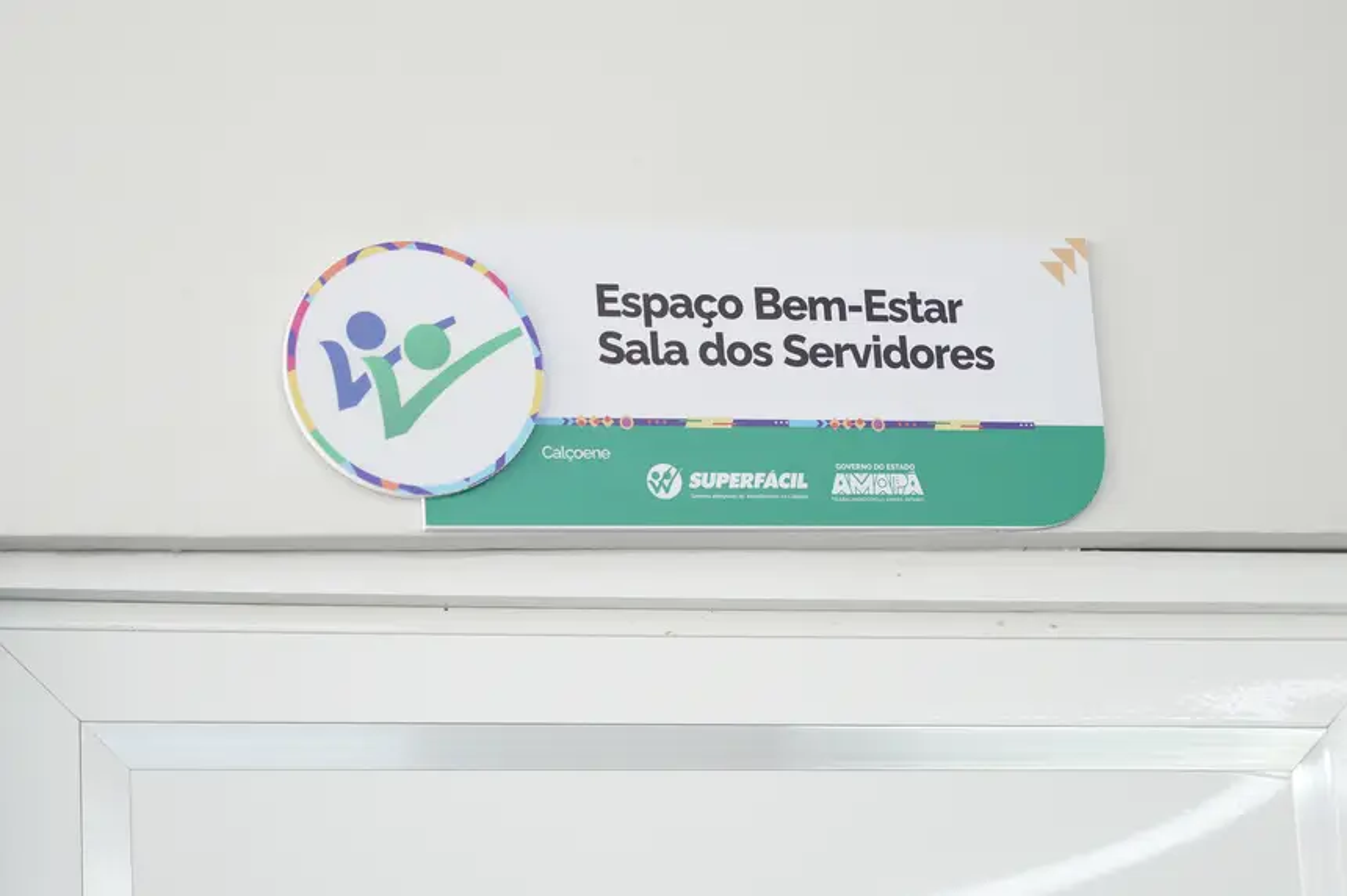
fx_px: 3926
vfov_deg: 13.0
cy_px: 448
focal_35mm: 105
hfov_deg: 19.5
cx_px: 674
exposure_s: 1/320
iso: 1250
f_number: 2.8
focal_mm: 70
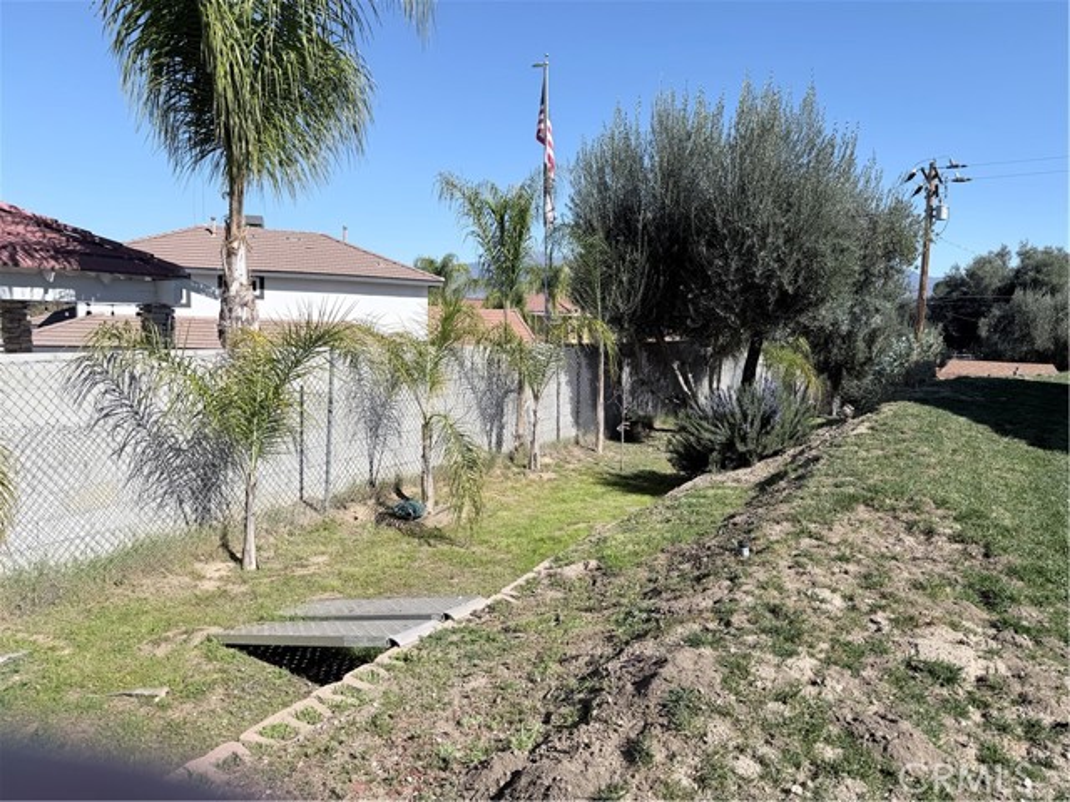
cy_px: 401
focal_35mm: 24
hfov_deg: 71.6
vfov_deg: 56.8
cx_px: 535
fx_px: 742
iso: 80
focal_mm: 6.76
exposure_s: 1/5319
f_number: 1.78
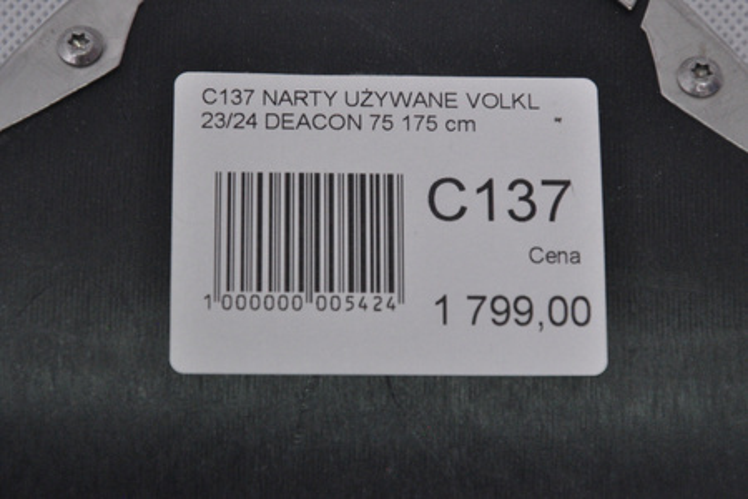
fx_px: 3272
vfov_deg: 8.7
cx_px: 374
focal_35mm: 158
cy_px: 250
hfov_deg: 13.0
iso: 3200
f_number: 8
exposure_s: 1/125
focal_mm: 105
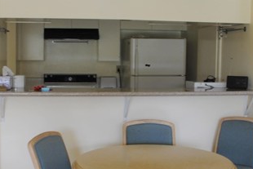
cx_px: 117
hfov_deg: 32.4
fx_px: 436
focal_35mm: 62
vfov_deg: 21.9
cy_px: 83
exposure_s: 1/50
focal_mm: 20
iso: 200
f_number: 3.5
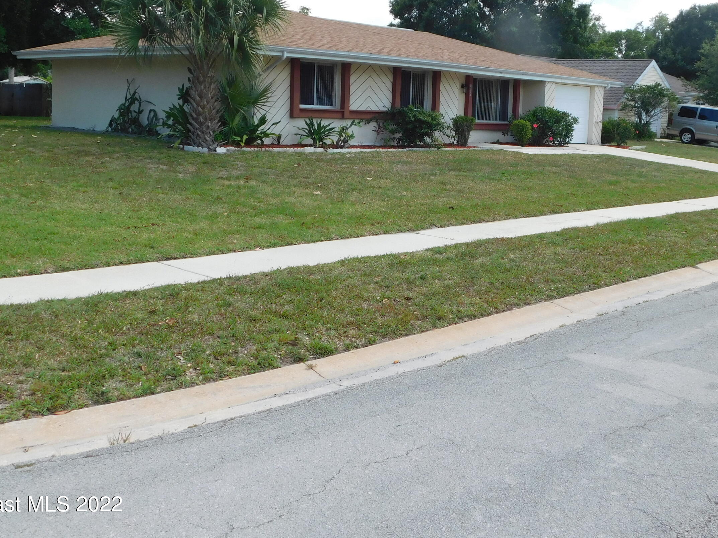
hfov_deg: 44.7
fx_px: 871
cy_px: 162
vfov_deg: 33.9
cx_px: 400
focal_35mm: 42
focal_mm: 5.3
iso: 125
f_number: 3.2
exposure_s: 1/640
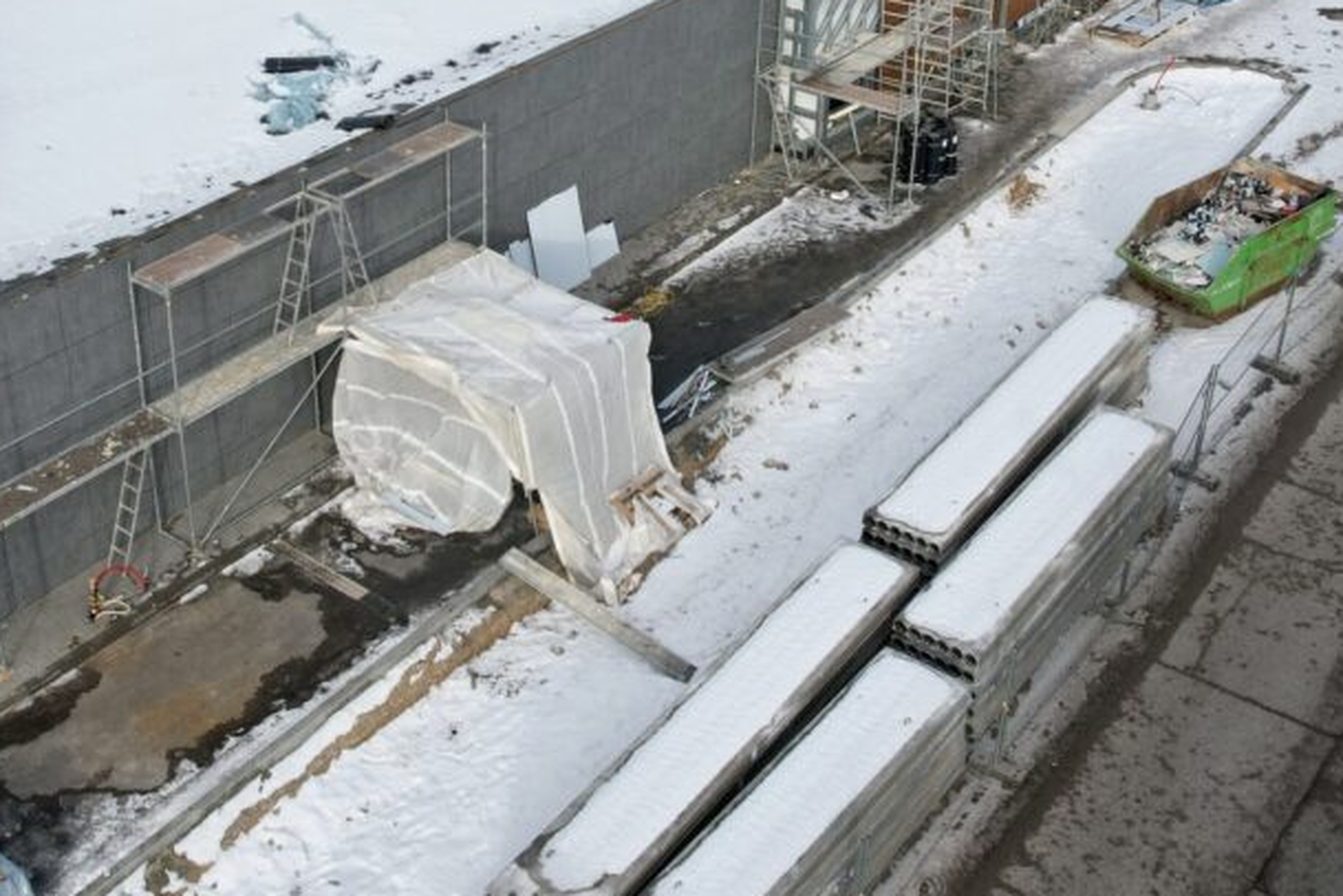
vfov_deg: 35.2
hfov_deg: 50.8
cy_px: 235
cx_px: 434
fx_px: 1380
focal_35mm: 37
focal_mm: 8.38
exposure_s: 1/1600
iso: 140
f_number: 2.8
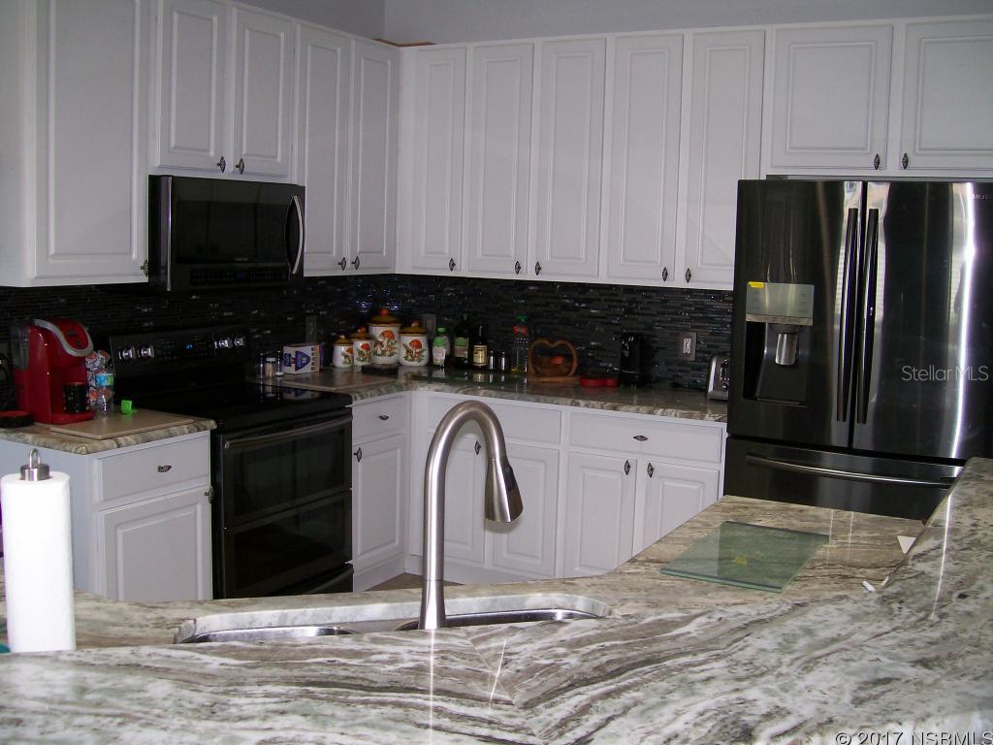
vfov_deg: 39.7
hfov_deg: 51.4
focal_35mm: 36
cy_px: 372
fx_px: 1033
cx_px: 496
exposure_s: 1/64
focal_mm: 6
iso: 80
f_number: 2.7
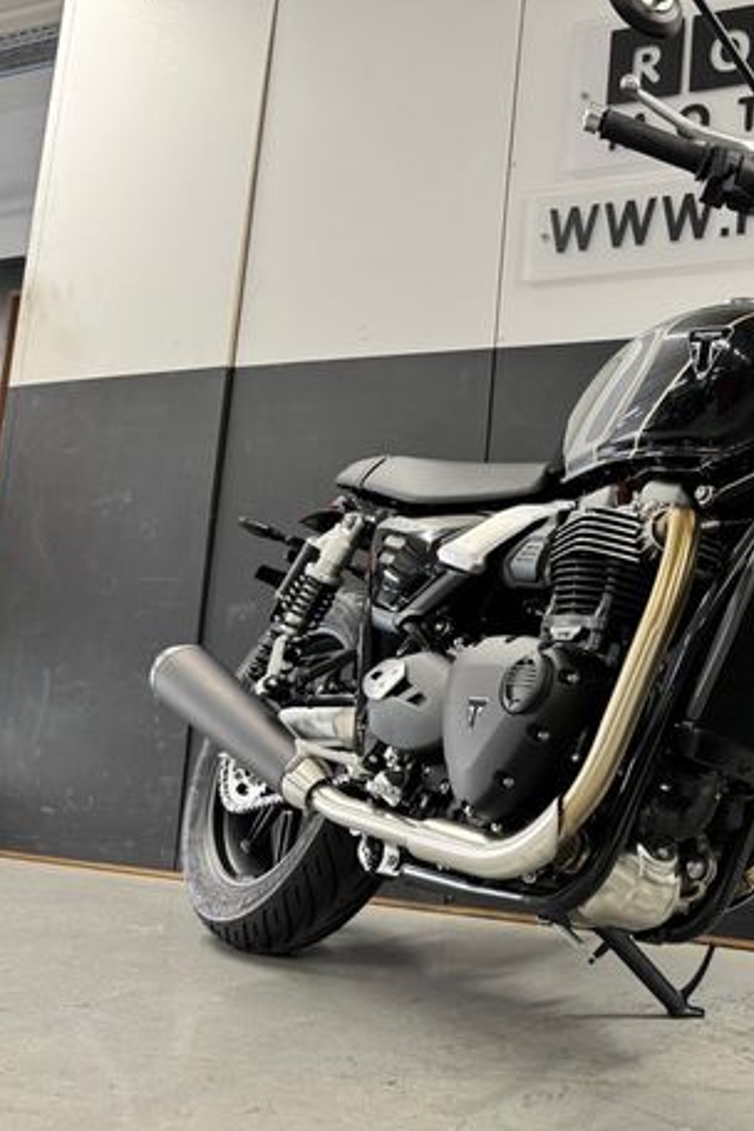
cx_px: 734
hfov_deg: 34.8
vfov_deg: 54.4
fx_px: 1099
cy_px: 578
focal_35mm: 35
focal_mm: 6.76
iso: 125
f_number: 1.78
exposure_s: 1/50
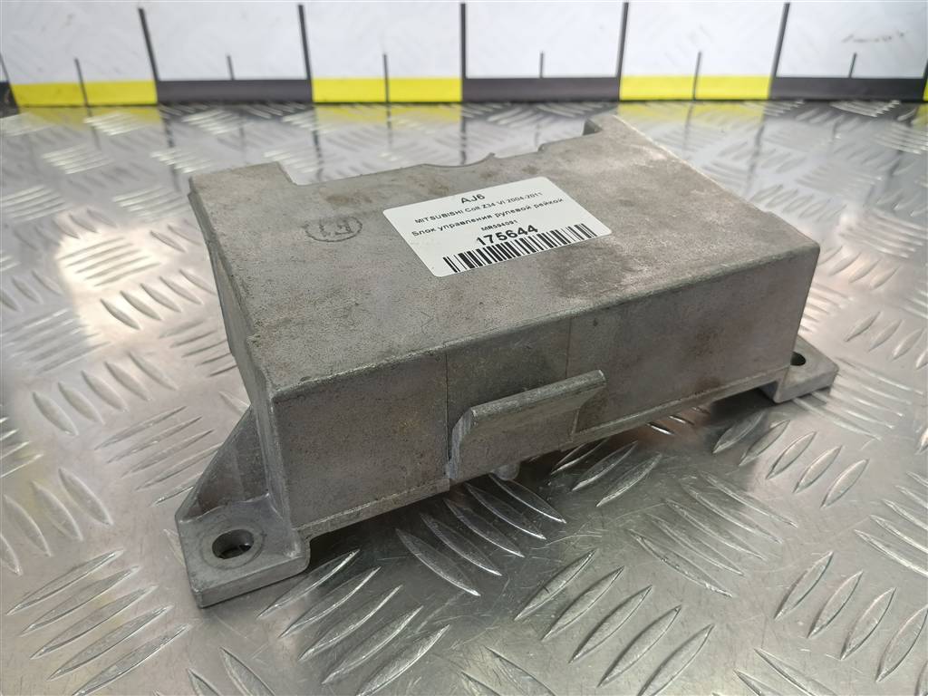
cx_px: 464
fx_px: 724
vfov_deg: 51.4
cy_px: 348
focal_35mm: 27
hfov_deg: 65.3
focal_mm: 4.11
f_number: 1.6
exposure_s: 1/50
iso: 88
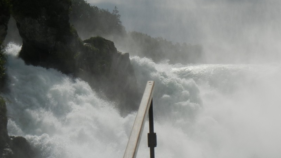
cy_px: 70
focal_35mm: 122
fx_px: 909
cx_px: 174
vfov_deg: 9.9
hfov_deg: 17.5
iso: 160
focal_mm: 16
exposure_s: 1/1245
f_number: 8.8
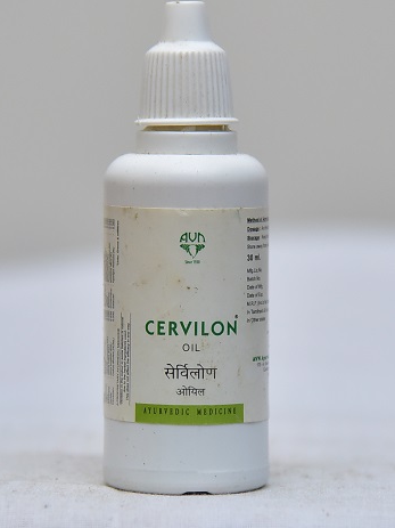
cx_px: 197
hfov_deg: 11.3
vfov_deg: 15.1
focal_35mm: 131
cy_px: 262
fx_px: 1994
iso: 1600
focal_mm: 120
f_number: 4.5
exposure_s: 1/125
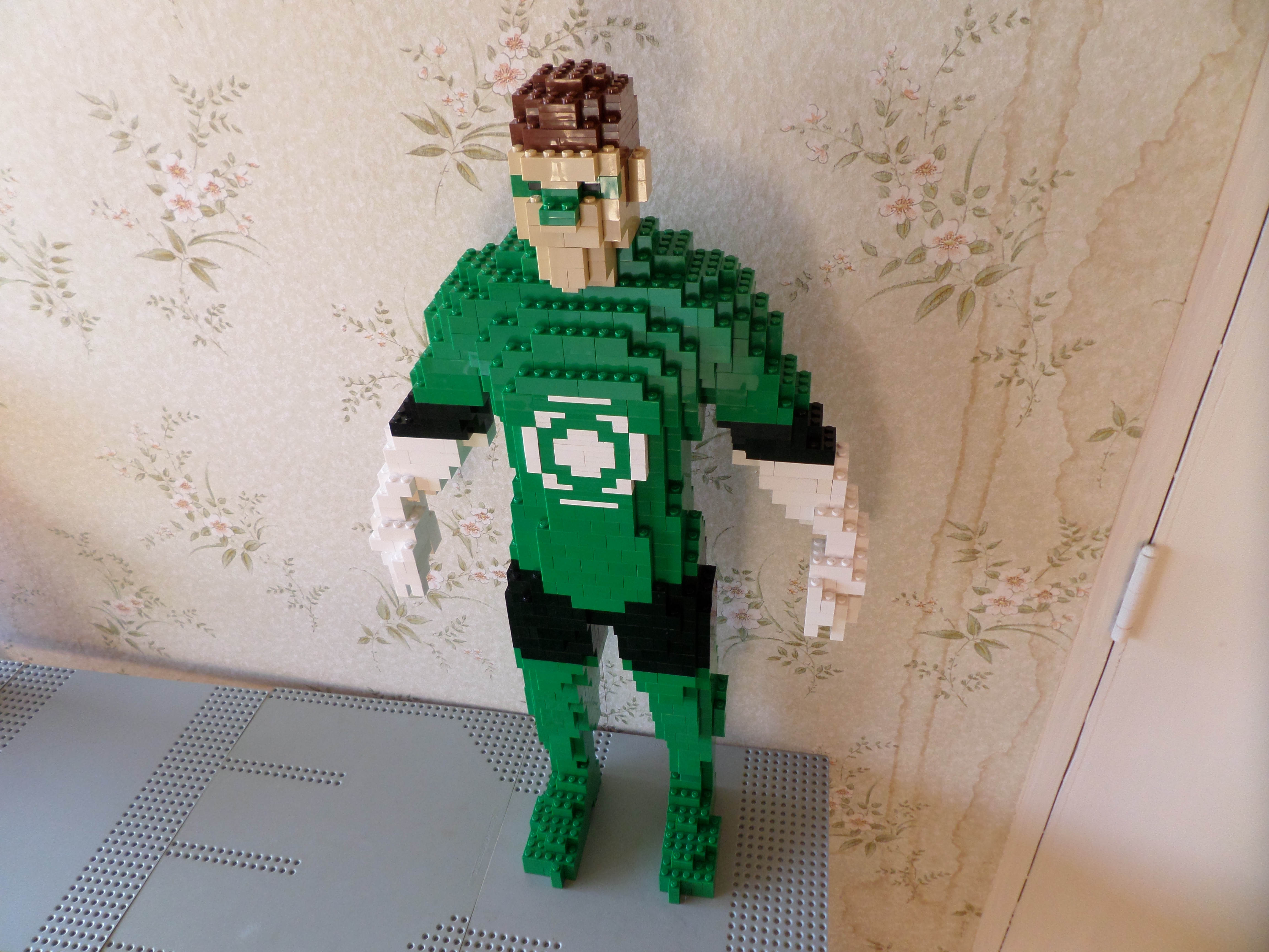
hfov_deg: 71.6
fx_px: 880
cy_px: 476
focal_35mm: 24
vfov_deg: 56.8
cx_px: 634
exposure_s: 1/30
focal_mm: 4.3
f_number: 3.1
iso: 100
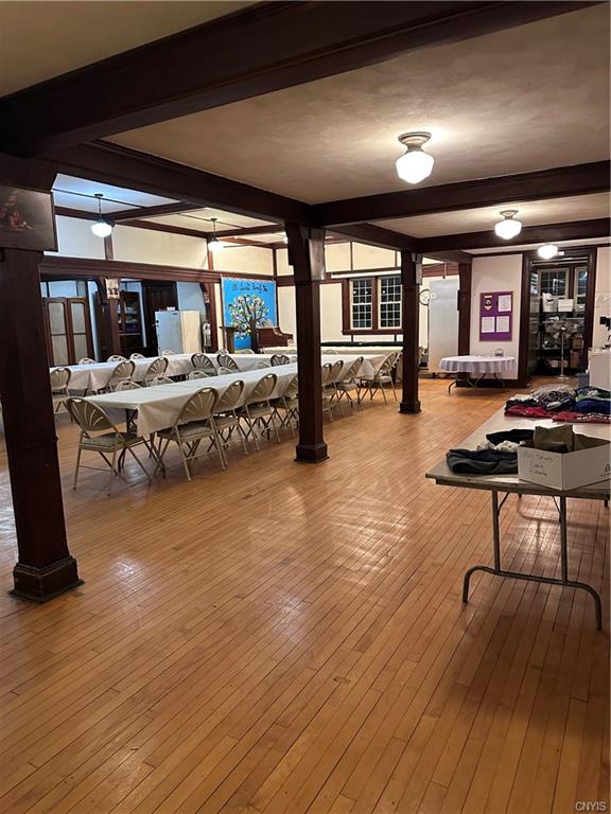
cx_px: 306
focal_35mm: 24
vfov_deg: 71.6
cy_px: 407
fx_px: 565
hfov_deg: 56.8
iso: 640
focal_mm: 6.86
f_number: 1.78
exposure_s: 1/60
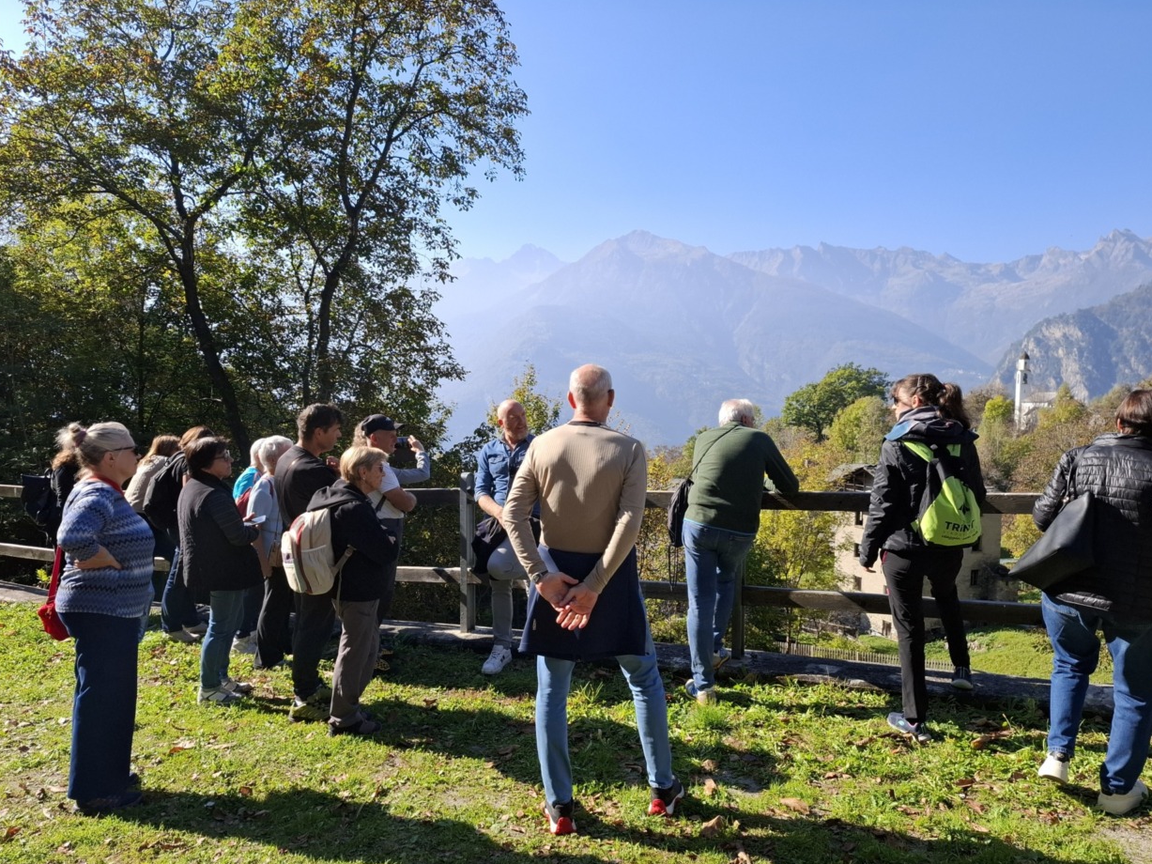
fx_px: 799
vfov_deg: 56.8
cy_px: 447
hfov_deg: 71.6
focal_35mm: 24
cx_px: 592
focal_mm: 5.54
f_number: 1.8
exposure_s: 1/1161
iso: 50
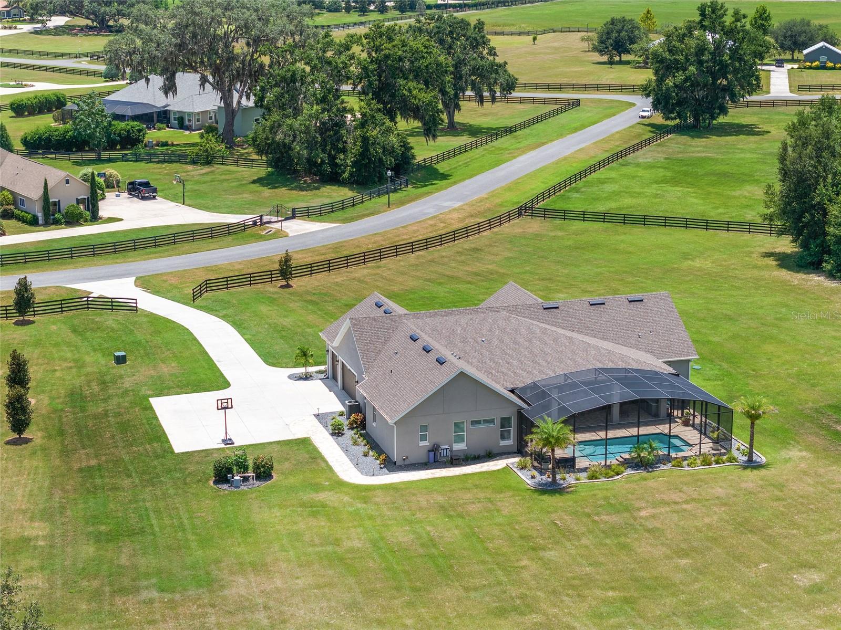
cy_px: 315
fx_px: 1701
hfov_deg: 27.8
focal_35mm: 70
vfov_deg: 21.0
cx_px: 420
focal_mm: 19.35
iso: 130
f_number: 2.8
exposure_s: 1/1000
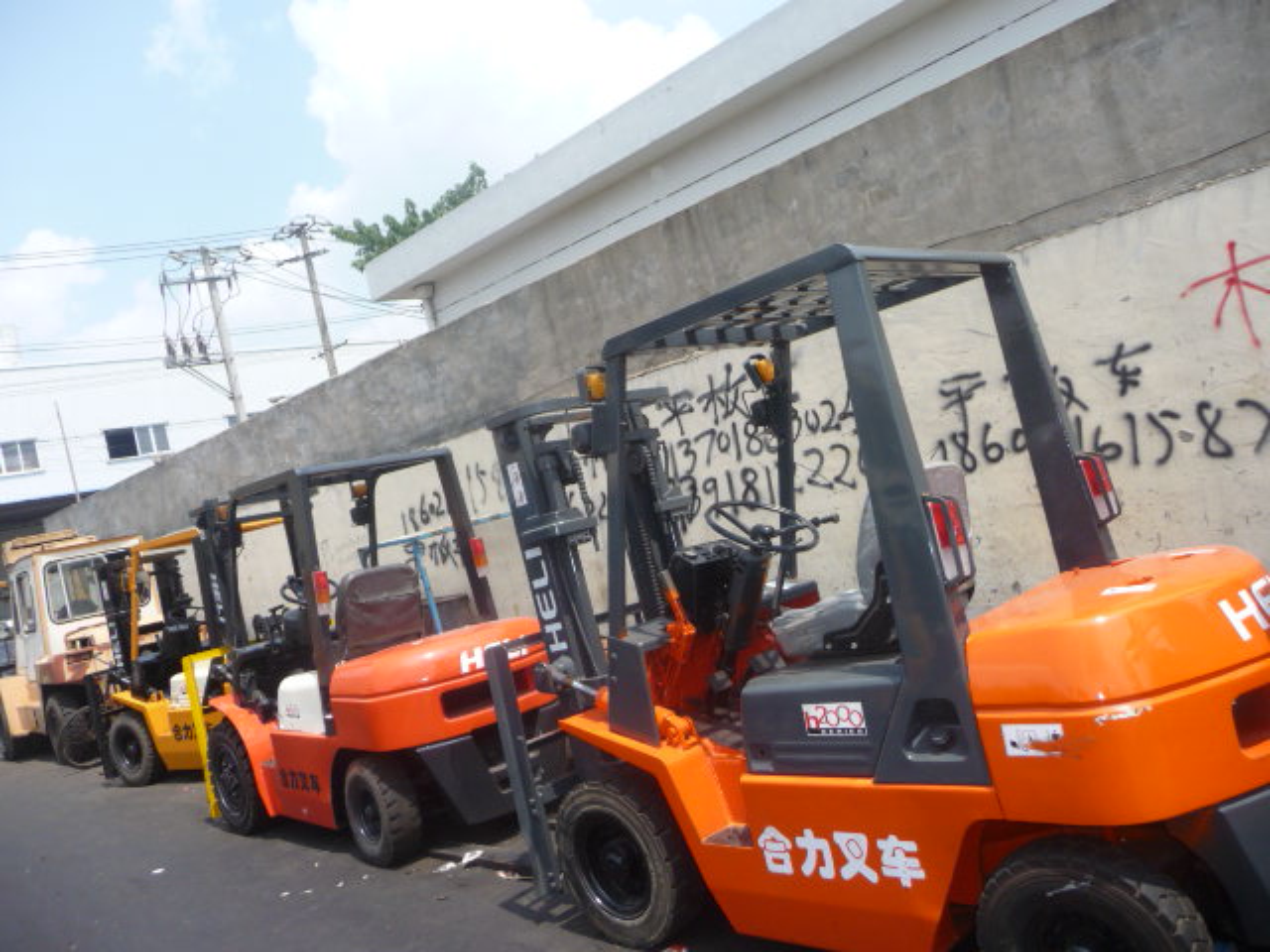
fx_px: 1027
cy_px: 476
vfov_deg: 49.7
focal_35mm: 28
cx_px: 635
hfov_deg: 63.4
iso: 100
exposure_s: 1/800
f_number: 3.3
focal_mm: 4.7
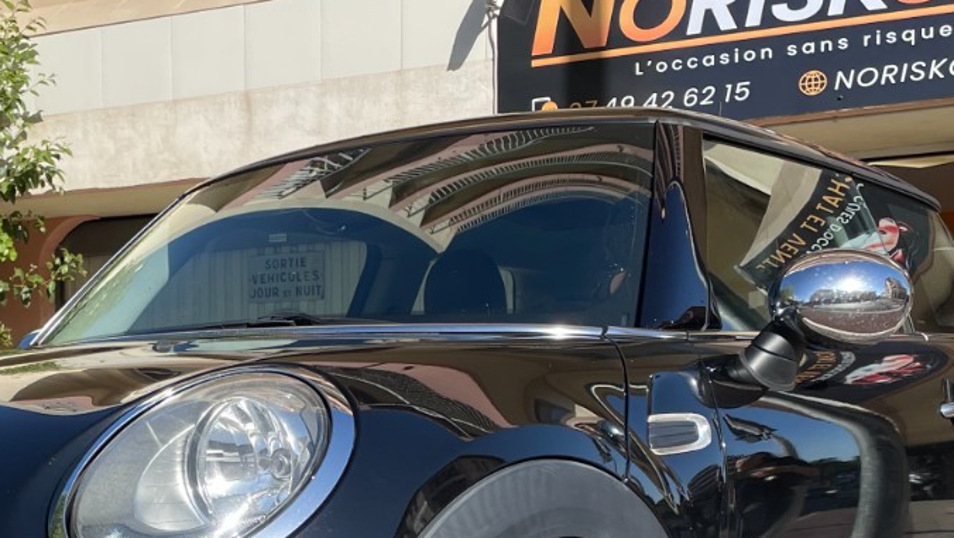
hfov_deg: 30.9
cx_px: 243
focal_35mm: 67
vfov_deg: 17.5
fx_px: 1696
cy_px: 555
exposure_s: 1/1319
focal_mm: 4.2
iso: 32
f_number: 1.6
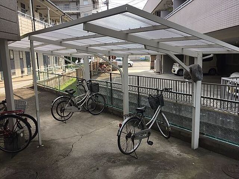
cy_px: 90
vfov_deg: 48.2
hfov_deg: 61.7
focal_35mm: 29
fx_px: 200
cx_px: 120
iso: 32
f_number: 2.2
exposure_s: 1/599
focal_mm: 4.15
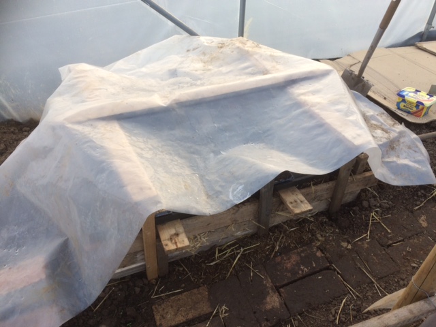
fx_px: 365
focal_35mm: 29
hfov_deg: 61.7
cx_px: 218
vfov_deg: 48.2
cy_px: 164
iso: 40
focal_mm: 4.15
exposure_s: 1/120
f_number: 2.2
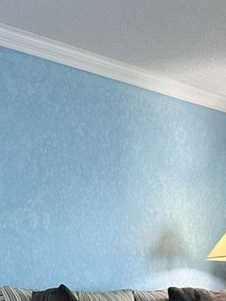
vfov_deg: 20.2
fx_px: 767
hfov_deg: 16.6
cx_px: 37
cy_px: 405
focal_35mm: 88
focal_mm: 5.7
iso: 125
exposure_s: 1/120
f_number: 1.5
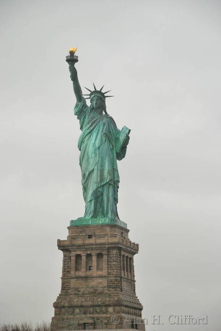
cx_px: 110
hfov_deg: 11.4
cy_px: 166
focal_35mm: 120
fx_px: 1103
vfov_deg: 17.0
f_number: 5.3
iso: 360
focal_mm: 80
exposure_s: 1/500
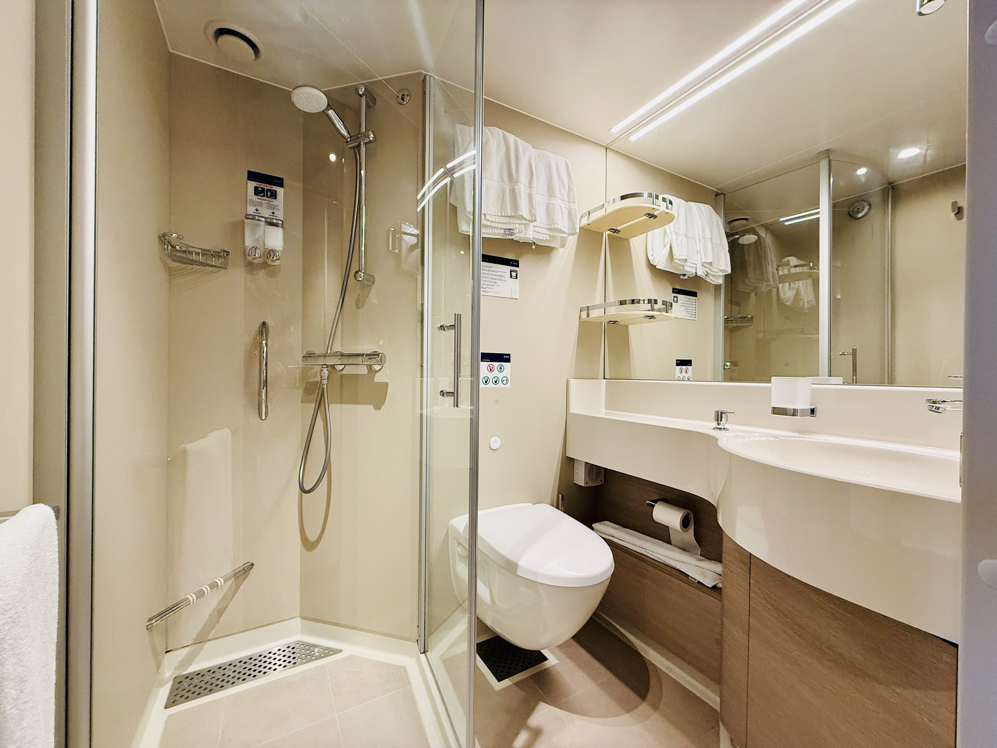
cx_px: 498
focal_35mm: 14
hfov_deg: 102.1
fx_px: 403
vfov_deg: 85.7
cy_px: 374
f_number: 2.2
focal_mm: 2.22
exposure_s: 1/120
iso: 200
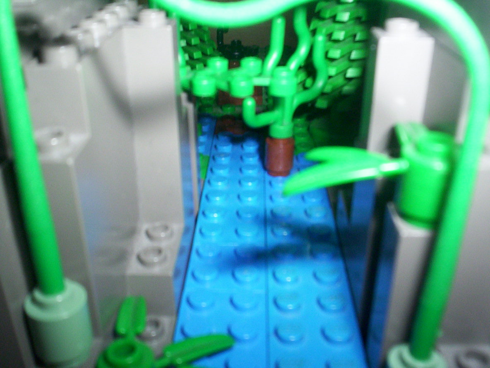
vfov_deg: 37.7
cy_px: 184
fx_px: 538
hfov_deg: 49.0
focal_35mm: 38
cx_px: 245
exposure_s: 1/60
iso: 140
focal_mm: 4.99
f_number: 4.5
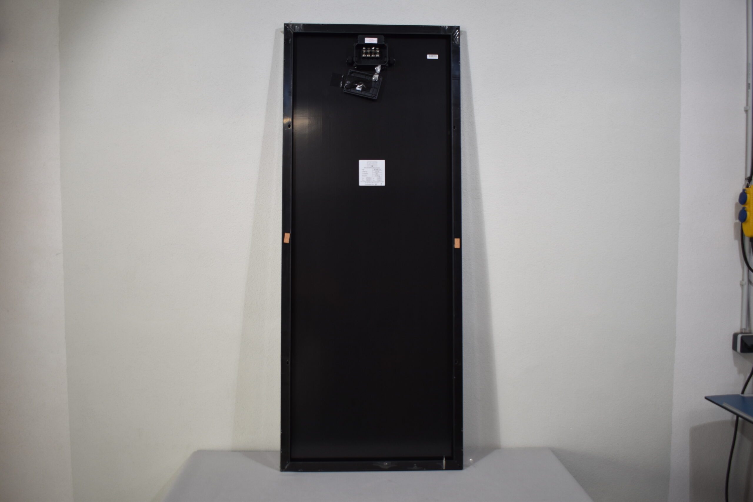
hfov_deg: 59.5
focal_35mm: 32
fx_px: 659
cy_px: 251
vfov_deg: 41.7
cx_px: 376
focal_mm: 21
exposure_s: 1/250
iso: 400
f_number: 4
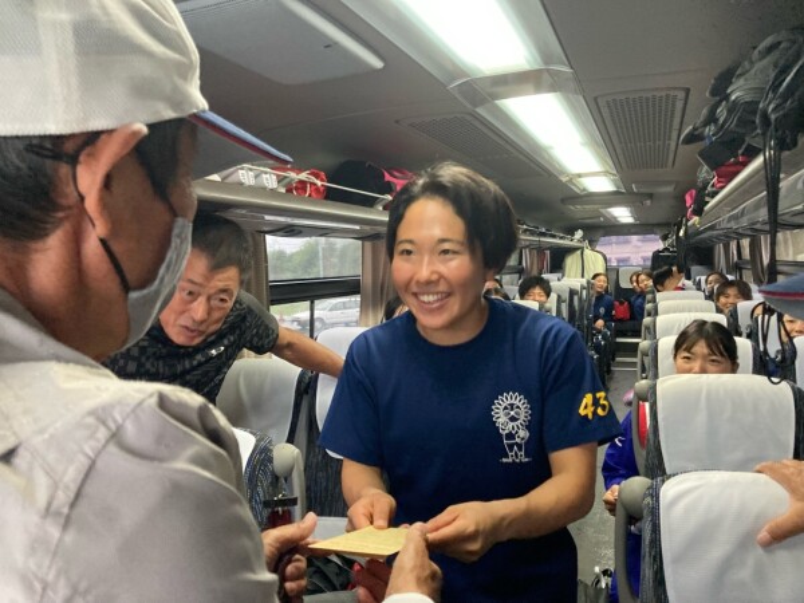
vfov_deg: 49.7
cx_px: 402
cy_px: 302
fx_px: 650
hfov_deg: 63.4
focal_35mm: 28
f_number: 1.8
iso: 320
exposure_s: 1/45
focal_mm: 3.99
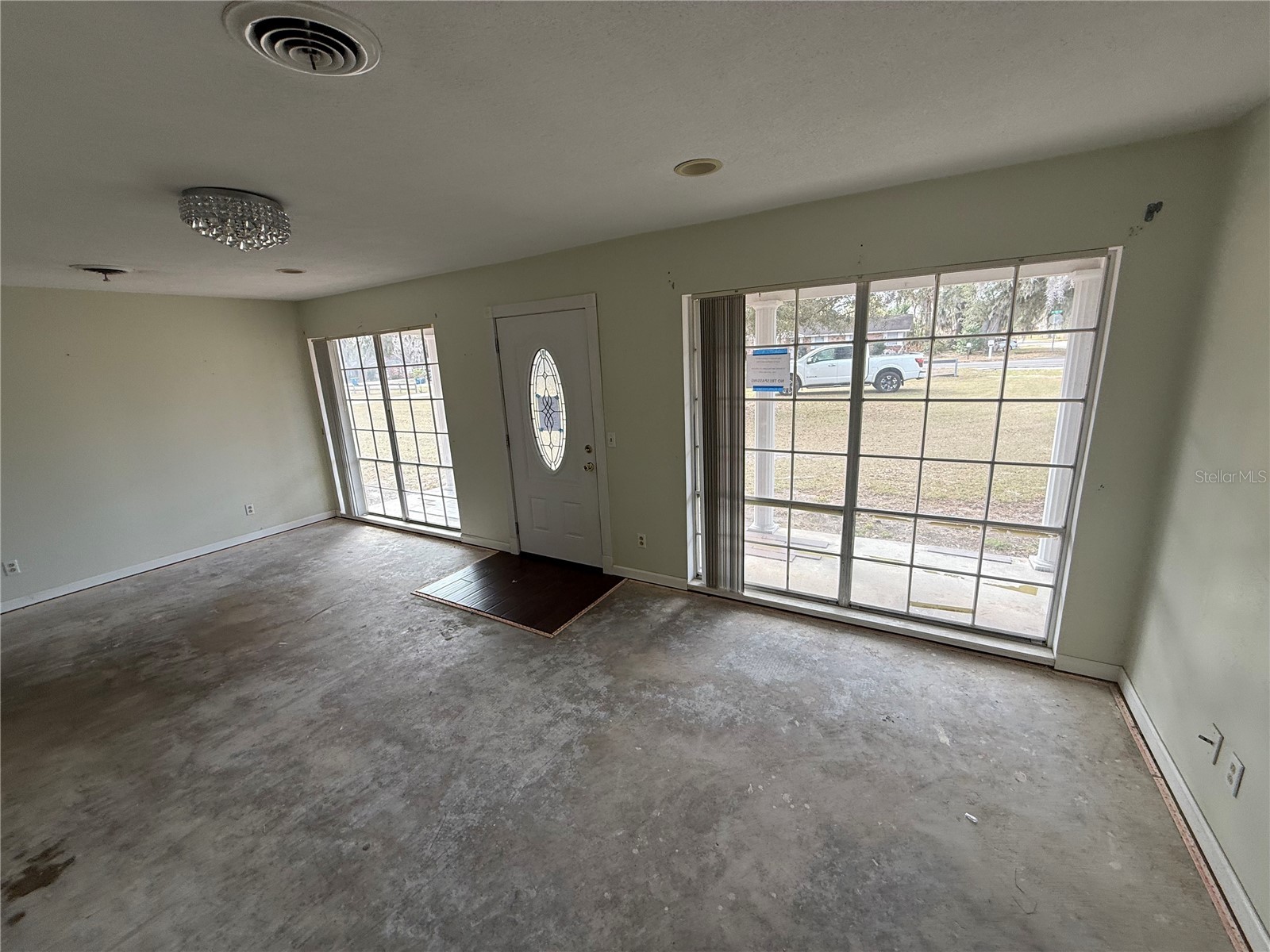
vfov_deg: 85.7
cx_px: 635
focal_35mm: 14
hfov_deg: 102.1
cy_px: 476
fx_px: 514
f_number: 2.2
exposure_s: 1/157
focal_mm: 2.22
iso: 50
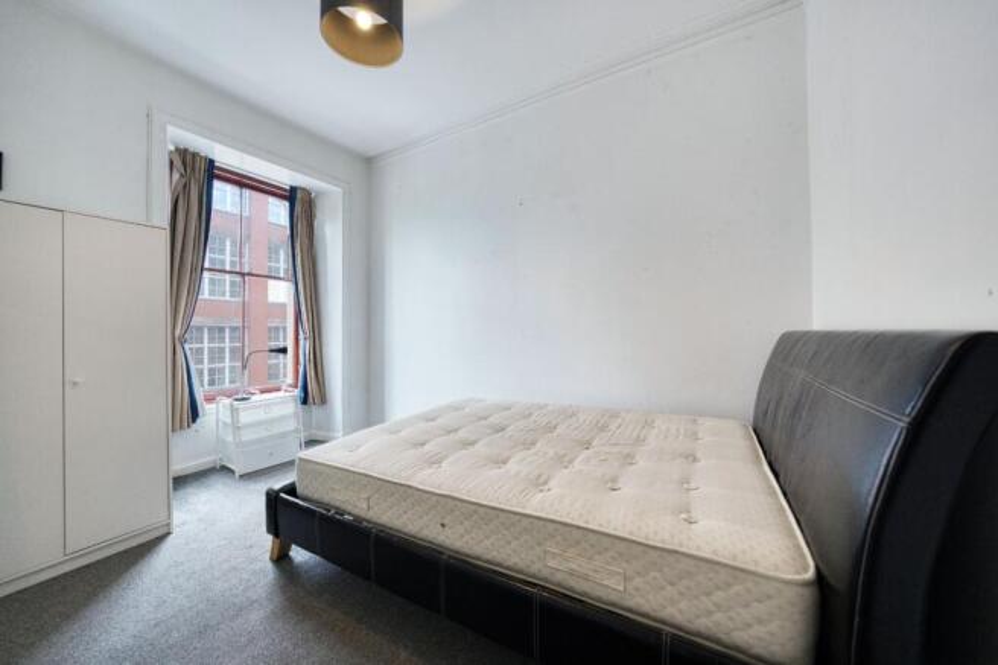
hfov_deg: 108.3
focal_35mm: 13
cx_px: 499
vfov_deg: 85.4
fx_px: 360
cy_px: 332
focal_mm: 13
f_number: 6.3
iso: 320
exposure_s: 1/160
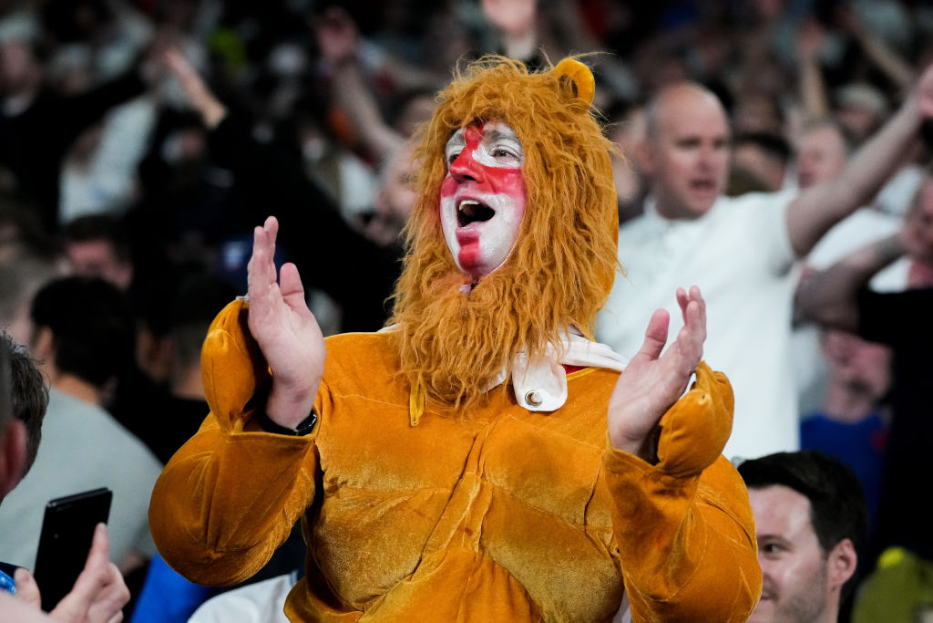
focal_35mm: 132
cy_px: 312
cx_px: 466
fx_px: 3421
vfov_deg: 10.4
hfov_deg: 15.5
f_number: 2.8
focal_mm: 88
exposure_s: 1/2000
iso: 5000
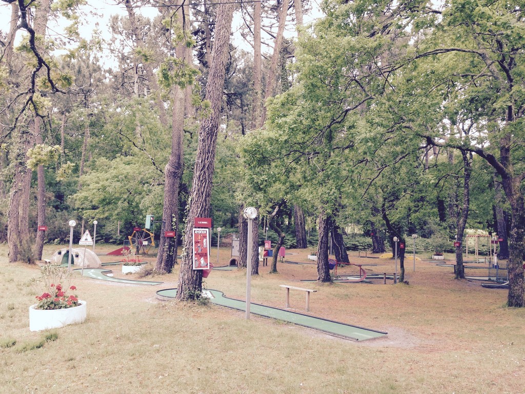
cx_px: 262
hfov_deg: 55.4
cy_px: 197
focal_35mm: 33
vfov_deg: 42.9
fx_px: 500
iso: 64
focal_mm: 4.12
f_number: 2.4
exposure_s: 1/120
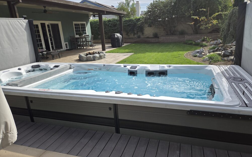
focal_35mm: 25
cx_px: 129
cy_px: 86
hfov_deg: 72.5
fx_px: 172
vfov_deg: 49.2
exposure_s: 1/1457
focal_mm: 5.4
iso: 25
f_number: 1.8
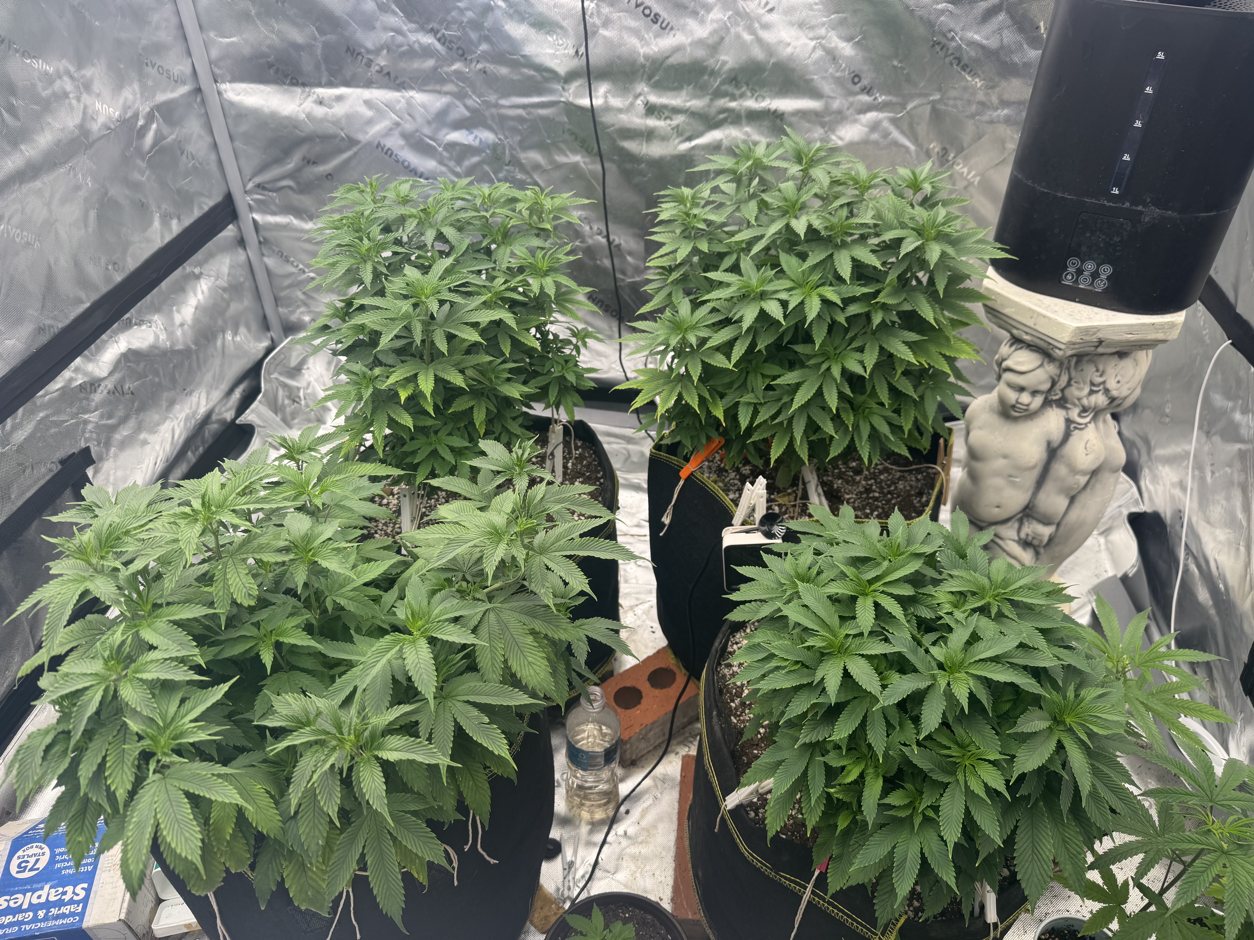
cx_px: 627
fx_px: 869
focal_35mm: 24
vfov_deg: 56.8
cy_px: 470
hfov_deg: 71.6
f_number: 1.78
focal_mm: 6.76
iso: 80
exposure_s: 1/876
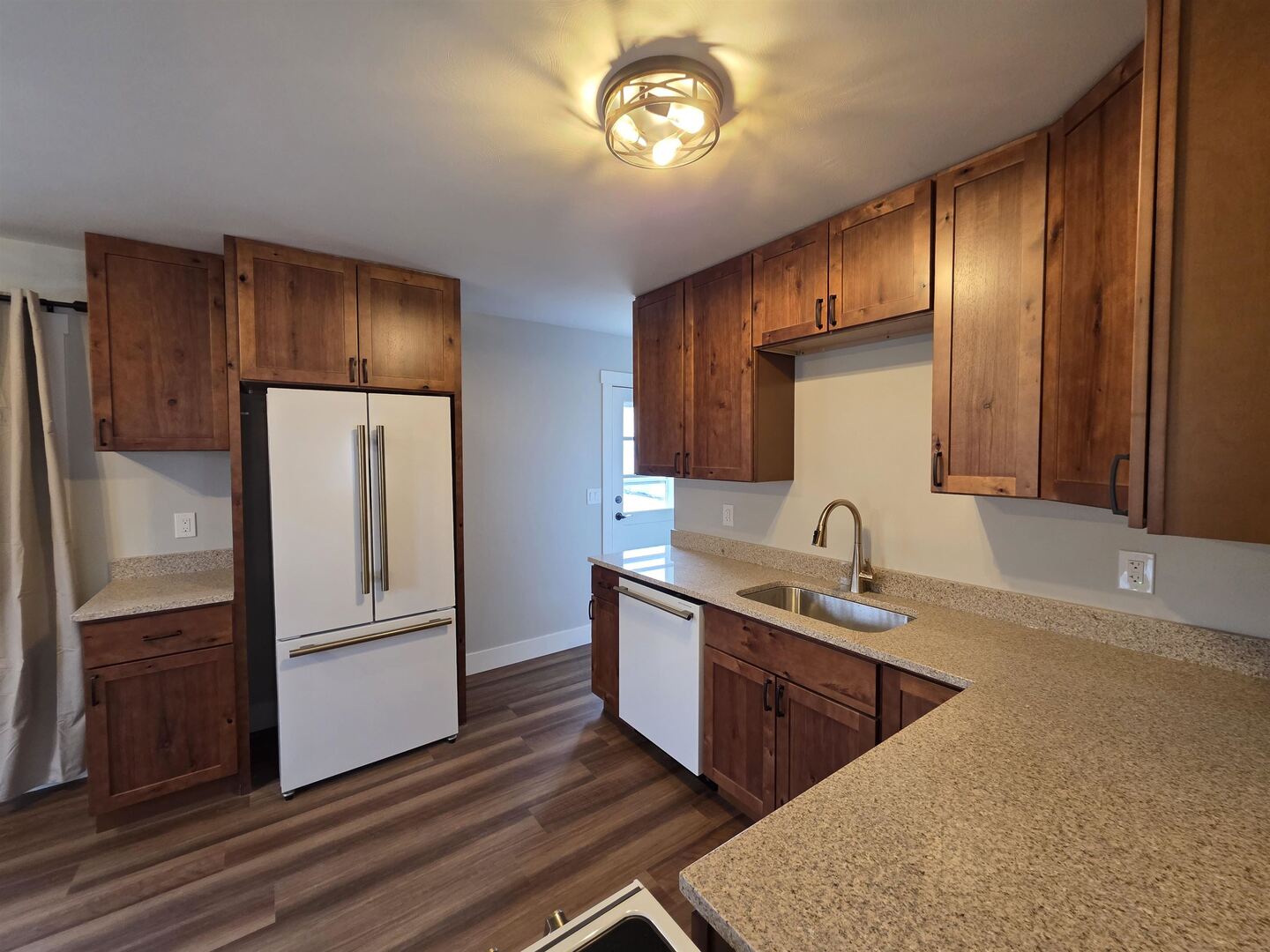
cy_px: 476
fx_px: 477
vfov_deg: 89.9
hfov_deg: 106.2
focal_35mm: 13
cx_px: 635
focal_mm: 2.2
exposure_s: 1/60
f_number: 1.9
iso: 250
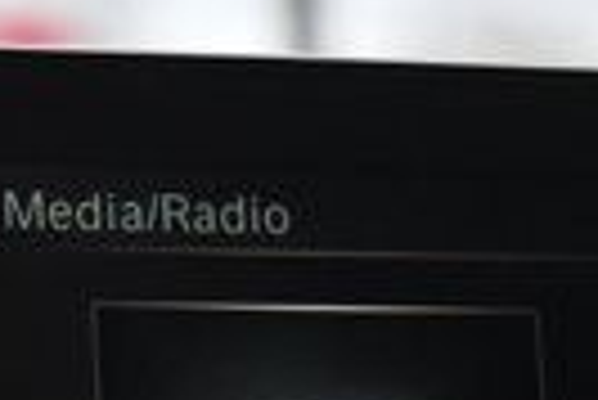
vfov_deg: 4.8
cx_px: -328
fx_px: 4789
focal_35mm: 288
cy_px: 420
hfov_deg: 7.0
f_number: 5
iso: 2000
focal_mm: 40
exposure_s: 1/125
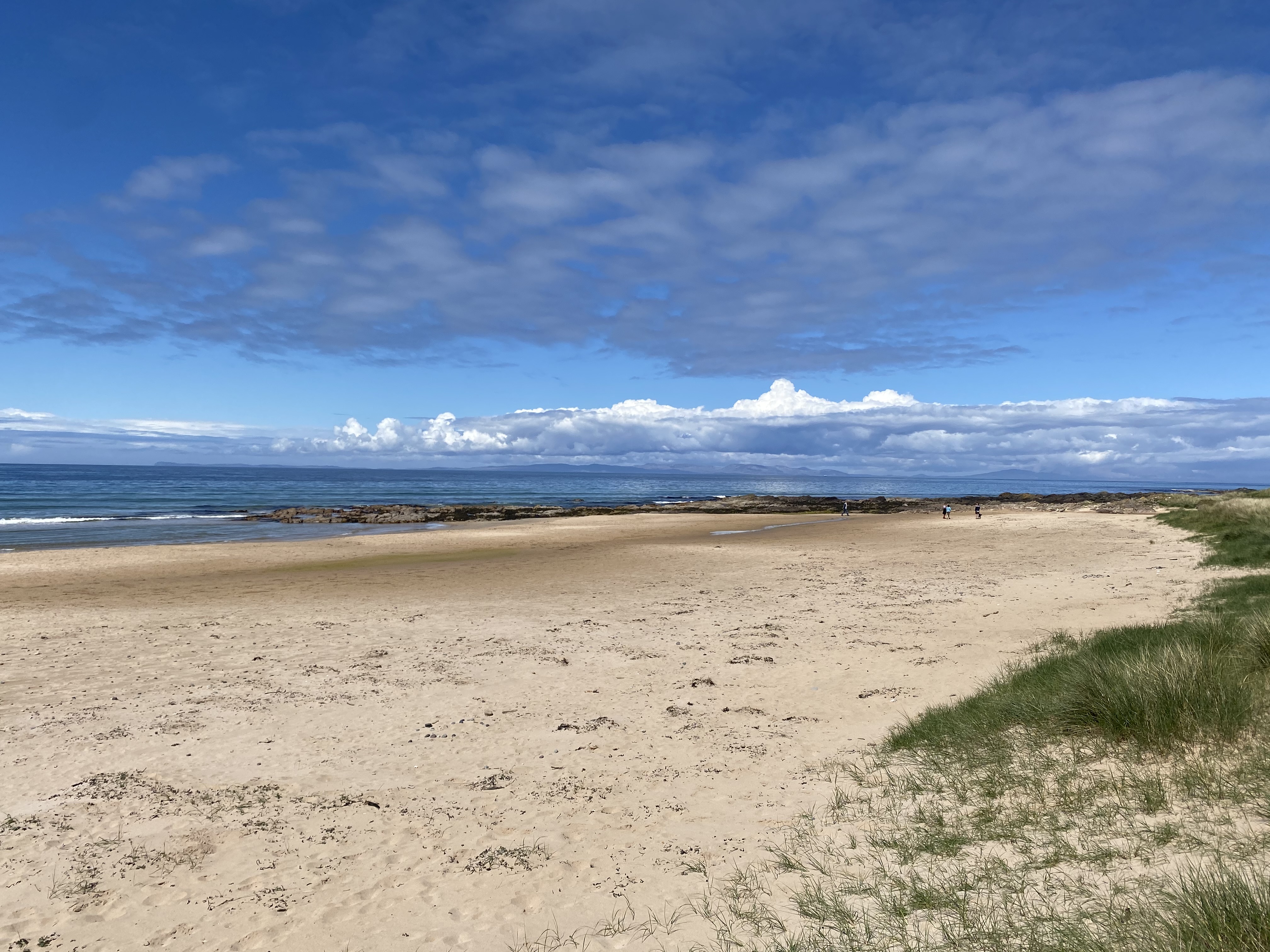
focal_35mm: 26
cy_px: 476
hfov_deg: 67.3
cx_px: 635
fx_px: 954
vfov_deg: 53.1
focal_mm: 4.25
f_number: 1.8
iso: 32
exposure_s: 1/5747
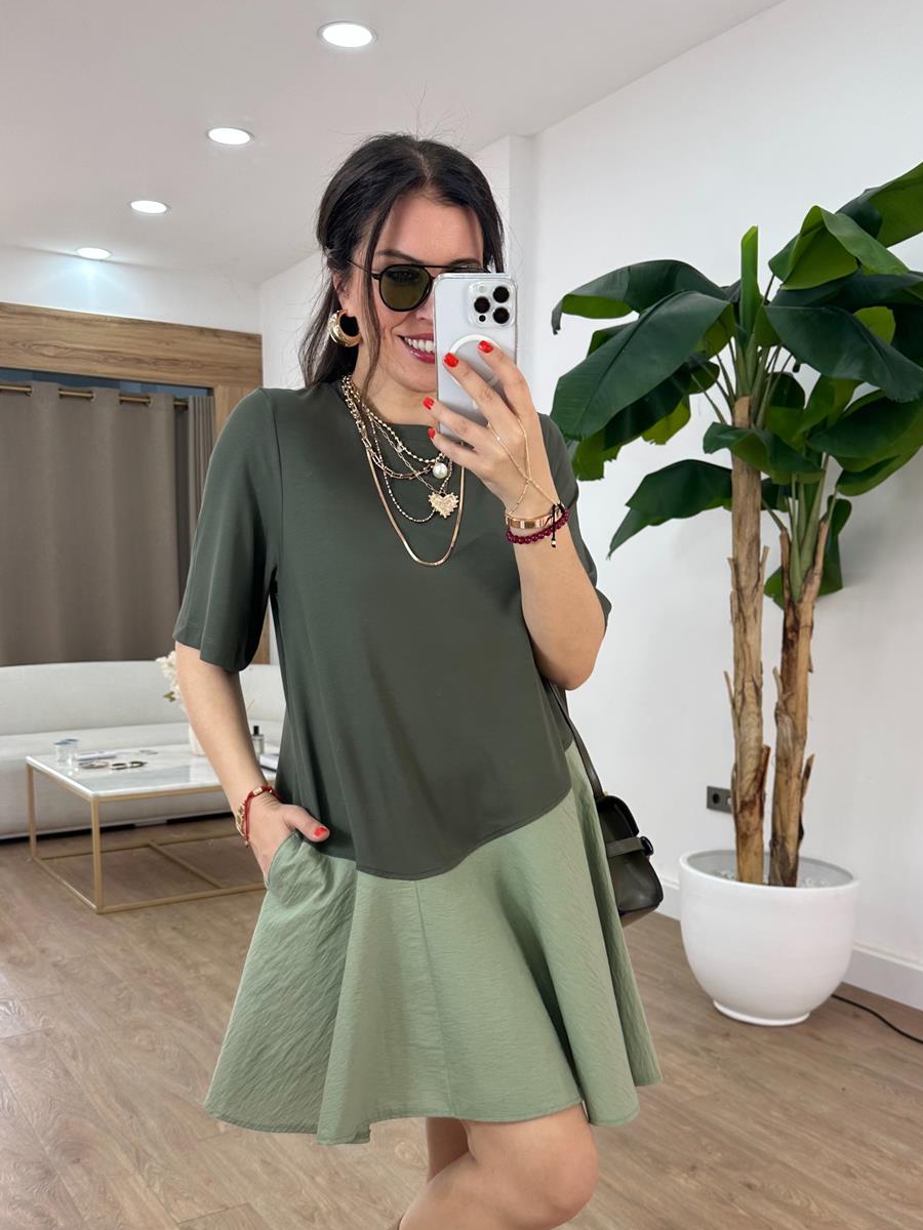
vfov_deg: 56.1
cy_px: 774
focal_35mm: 32
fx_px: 1138
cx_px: 484
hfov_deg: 44.1
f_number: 1.78
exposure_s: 1/100
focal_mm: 6.86
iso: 64
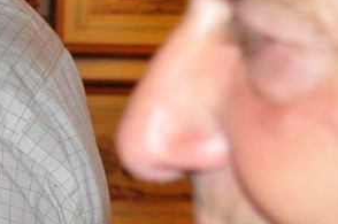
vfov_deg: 6.9
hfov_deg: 9.3
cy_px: 154
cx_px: -468
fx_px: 1865
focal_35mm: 199
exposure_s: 1/60
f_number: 5
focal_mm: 26
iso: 1600
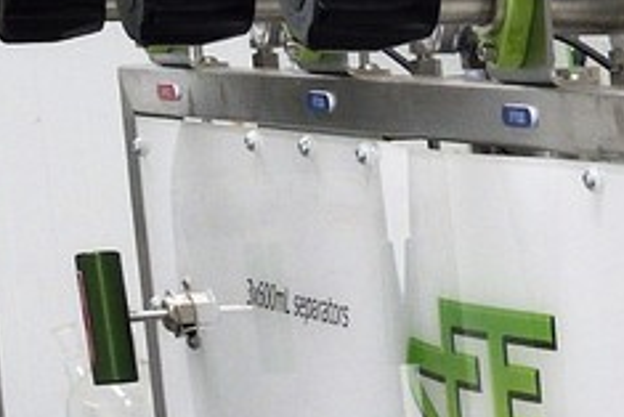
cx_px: 1970
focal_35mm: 163
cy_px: 622
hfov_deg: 9.4
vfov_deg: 8.3
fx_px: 2827
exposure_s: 1/80
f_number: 8
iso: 1600
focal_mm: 24
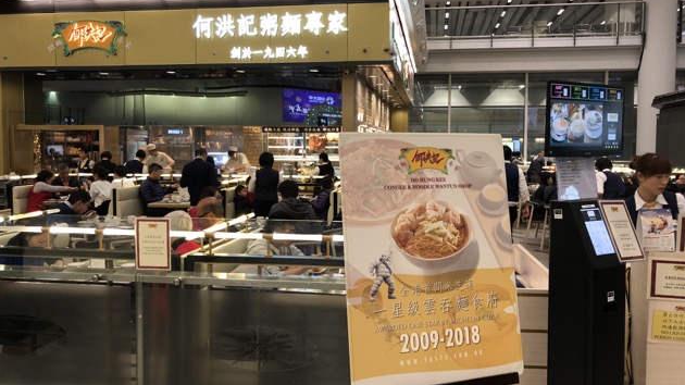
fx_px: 563
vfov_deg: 37.7
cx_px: 347
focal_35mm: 31
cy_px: 177
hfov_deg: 62.6
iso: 40
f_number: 1.8
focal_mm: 4
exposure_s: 1/20
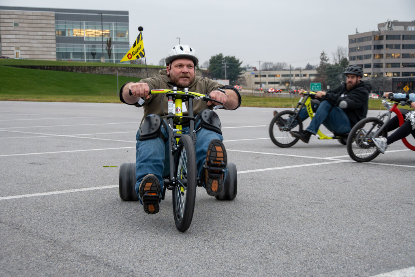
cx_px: 208
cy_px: 138
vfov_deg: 25.1
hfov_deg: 36.9
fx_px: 623
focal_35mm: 54
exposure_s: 1/160
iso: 1000
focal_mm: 36
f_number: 4.2
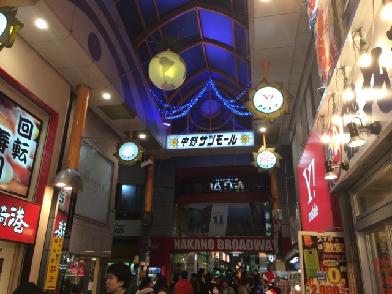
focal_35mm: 30
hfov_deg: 60.0
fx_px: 340
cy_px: 147
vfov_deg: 46.8
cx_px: 196
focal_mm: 4.12
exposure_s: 1/30
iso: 40
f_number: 2.2
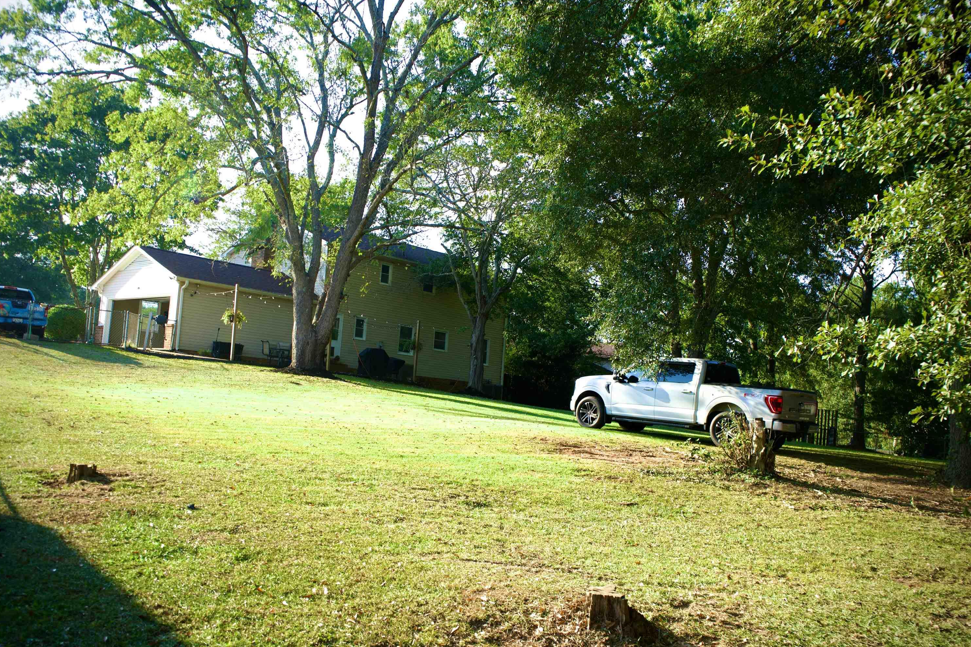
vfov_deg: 40.0
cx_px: 476
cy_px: 329
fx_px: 890
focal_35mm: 33
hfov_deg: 57.2
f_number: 5
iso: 100
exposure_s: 1/160
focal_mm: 32
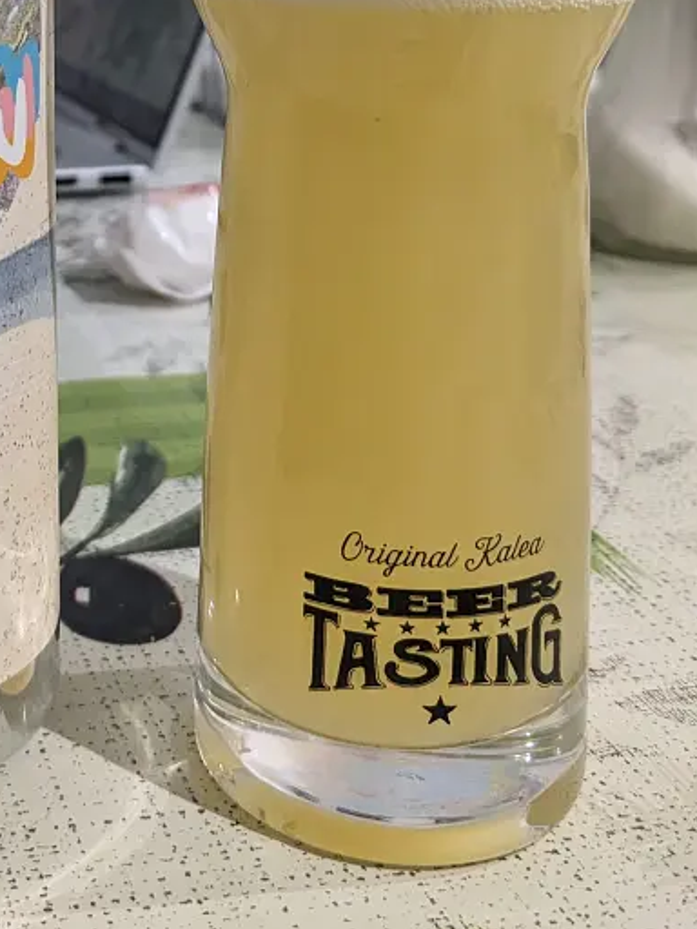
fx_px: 1450
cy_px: 109
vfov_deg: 33.8
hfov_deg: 25.8
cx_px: 18
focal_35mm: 54
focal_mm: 4.38
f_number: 1.73
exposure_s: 1/23.8
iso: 276
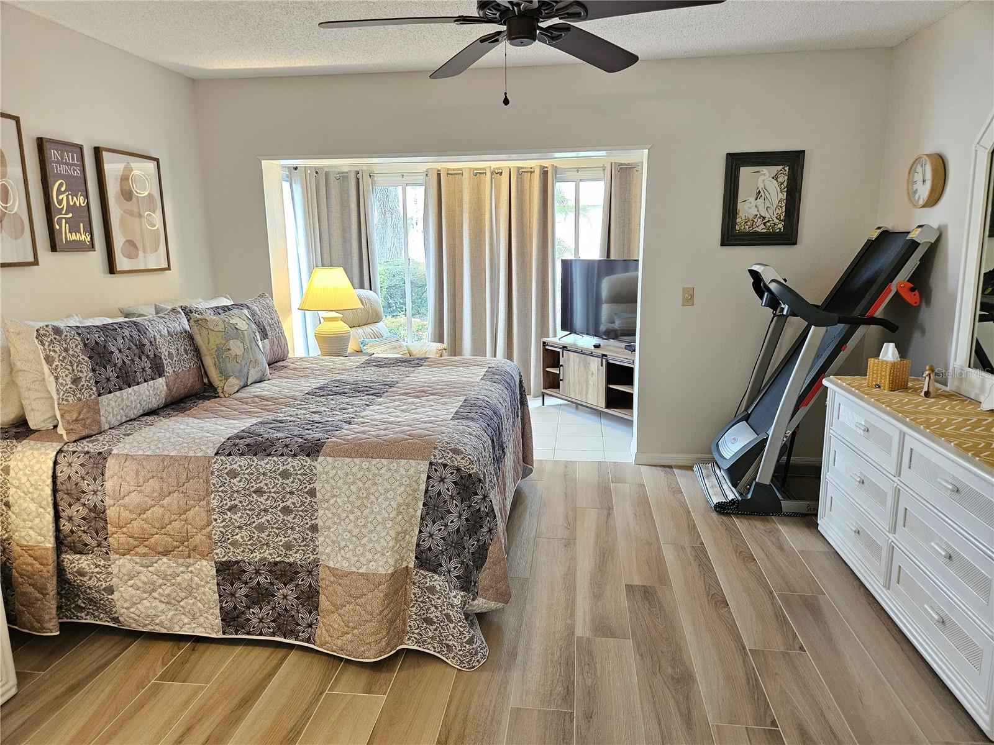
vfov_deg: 58.9
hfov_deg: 73.9
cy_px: 372
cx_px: 497
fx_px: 660
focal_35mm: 23
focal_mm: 5.4
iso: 500
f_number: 1.8
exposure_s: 1/120
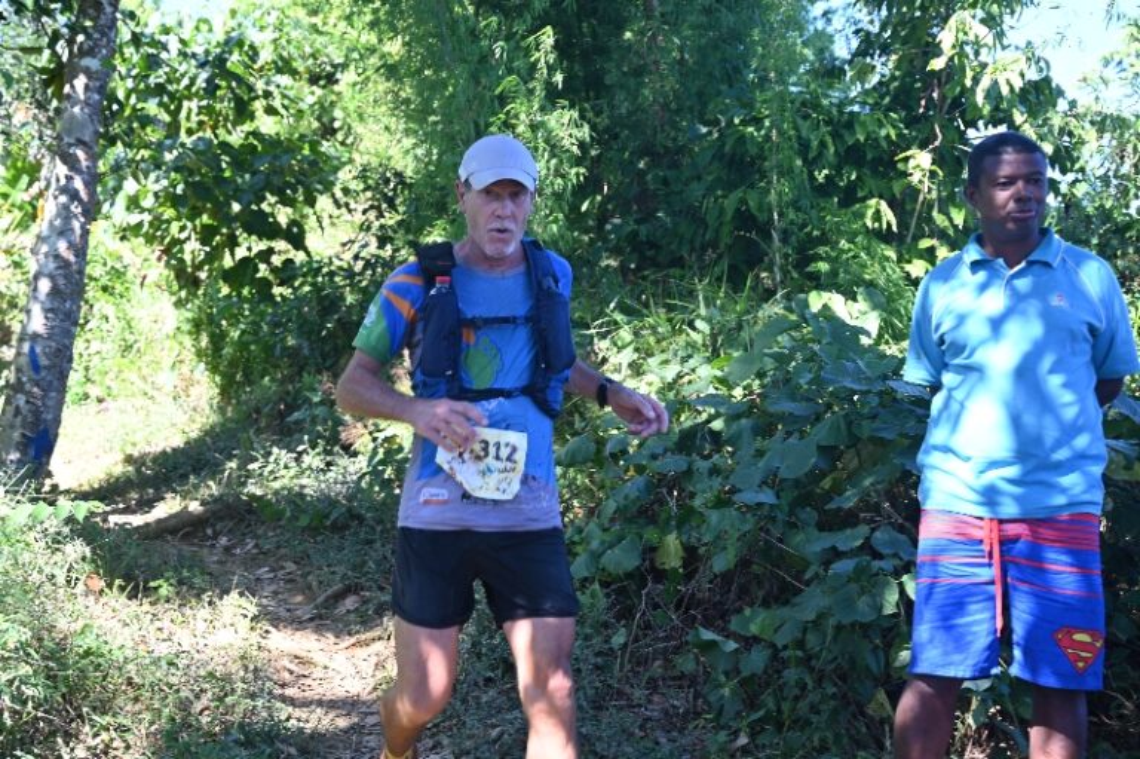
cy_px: 380
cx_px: 570
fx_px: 1329
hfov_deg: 46.4
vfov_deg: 31.9
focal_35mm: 42
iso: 320
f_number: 4
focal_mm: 42
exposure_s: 1/250
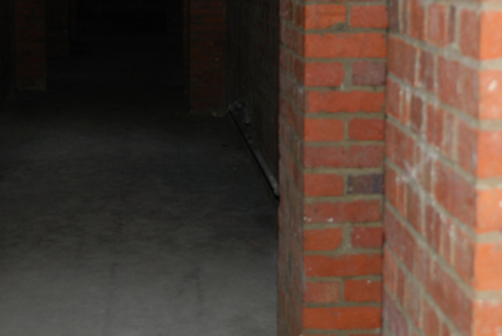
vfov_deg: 16.7
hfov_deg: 25.0
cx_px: 195
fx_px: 1130
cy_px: 53
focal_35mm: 81
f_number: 4
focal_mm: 27
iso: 100
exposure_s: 1/200
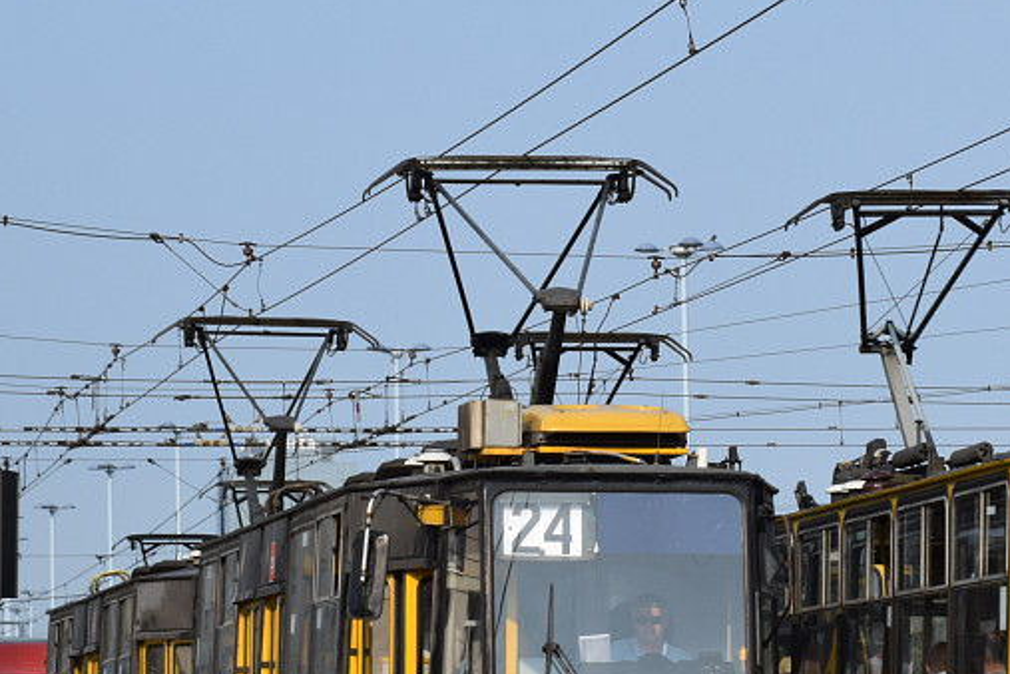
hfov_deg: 9.6
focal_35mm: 213
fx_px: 5975
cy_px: 516
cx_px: 892
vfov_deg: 6.4
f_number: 9
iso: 100
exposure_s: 1/200
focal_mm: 60
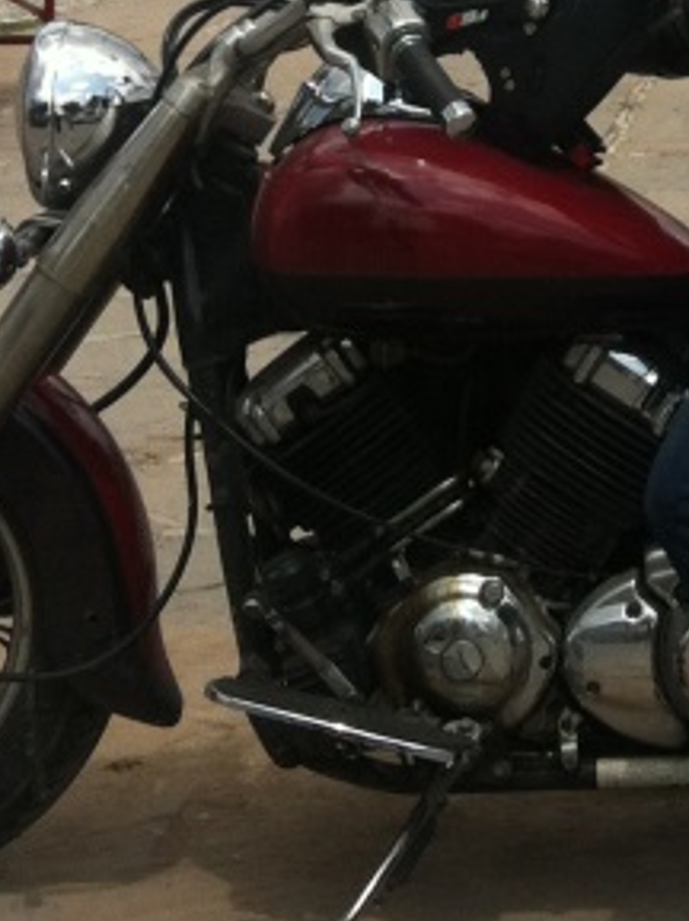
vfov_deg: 15.1
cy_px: -290
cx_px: 745
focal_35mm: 124
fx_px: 3298
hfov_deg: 11.8
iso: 80
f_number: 2.8
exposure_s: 1/1160
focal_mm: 3.85
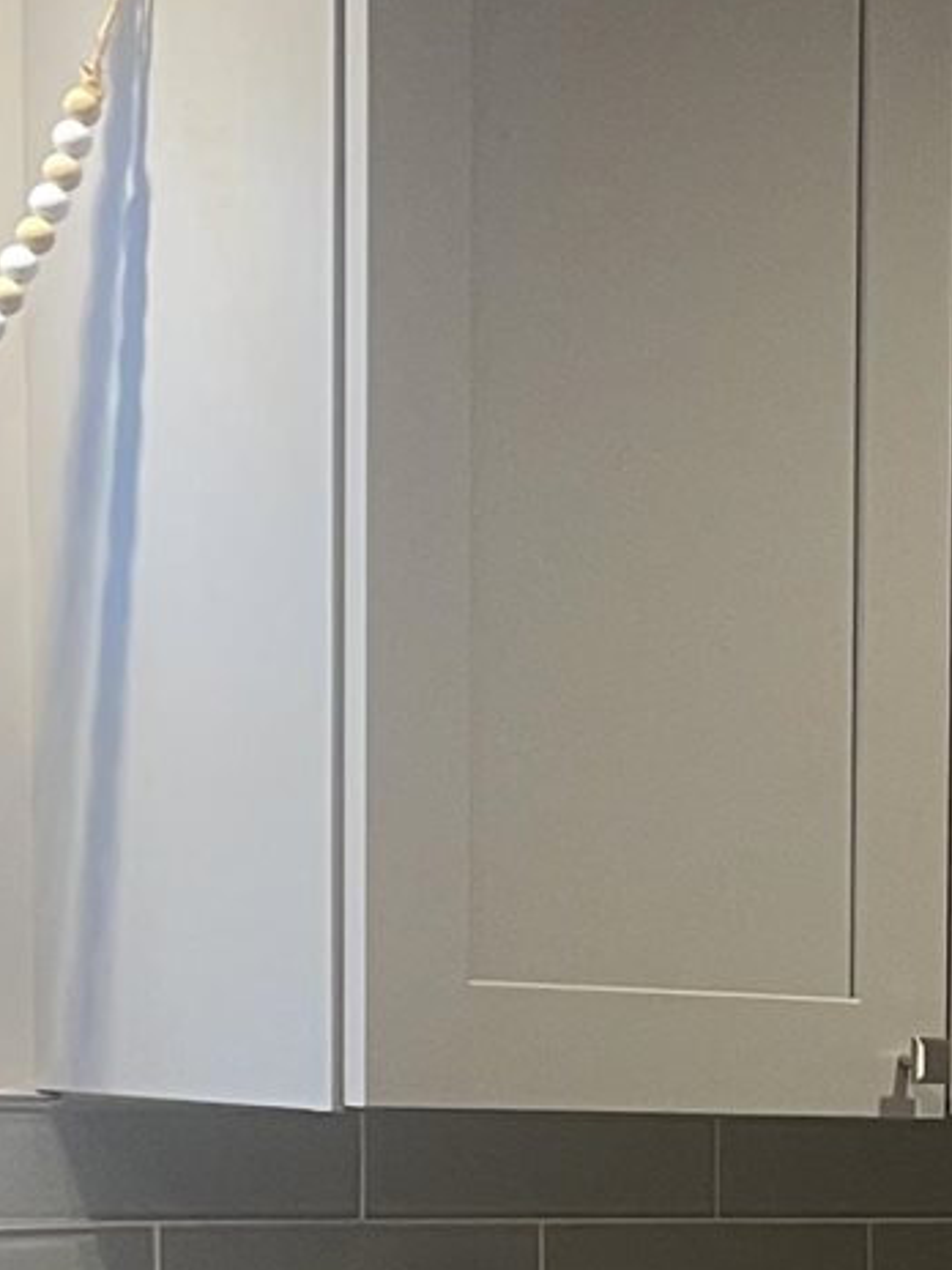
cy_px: 1588
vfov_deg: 14.7
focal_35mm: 129
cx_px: 1699
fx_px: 4730
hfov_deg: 10.8
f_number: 1.6
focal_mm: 5.1
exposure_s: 1/60
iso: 125
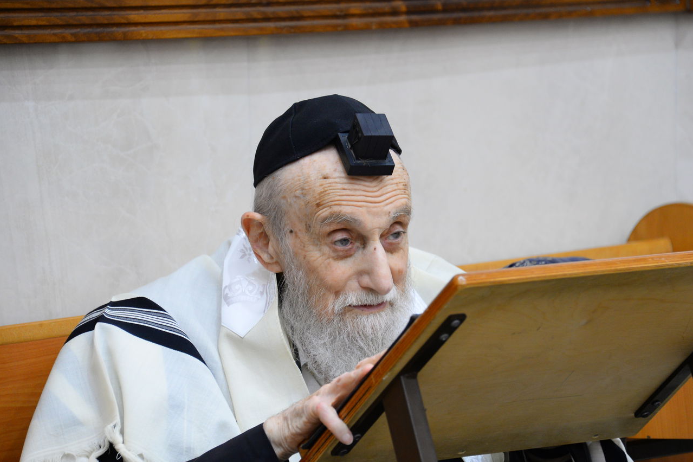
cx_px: 378
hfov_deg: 10.4
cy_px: 246
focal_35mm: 197
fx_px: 3791
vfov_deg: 7.0
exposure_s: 1/125
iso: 2500
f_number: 5.6
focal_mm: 180
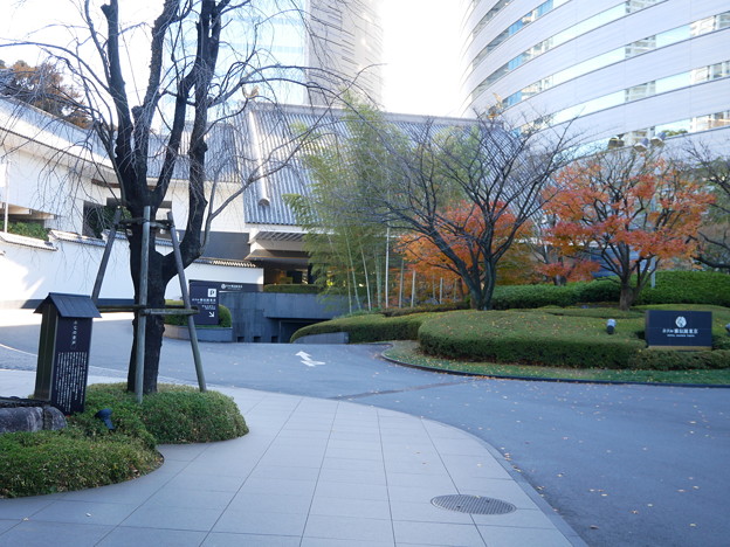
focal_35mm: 40
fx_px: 844
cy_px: 274
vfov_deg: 36.0
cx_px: 365
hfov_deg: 46.8
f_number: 4.4
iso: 200
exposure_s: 1/100
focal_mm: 20
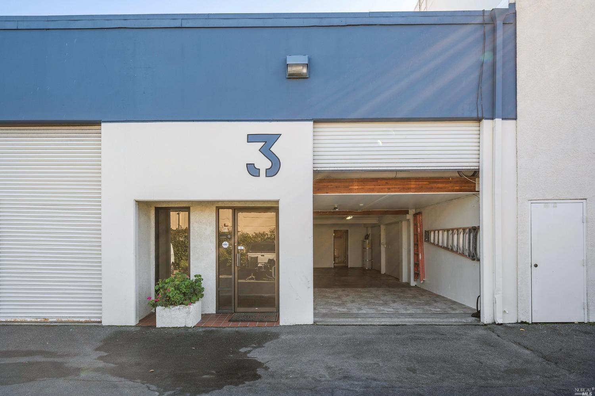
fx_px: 339
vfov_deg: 60.7
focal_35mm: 20
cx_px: 298
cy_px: 198
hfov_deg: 82.6
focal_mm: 20.5
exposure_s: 1/80
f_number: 8
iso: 100
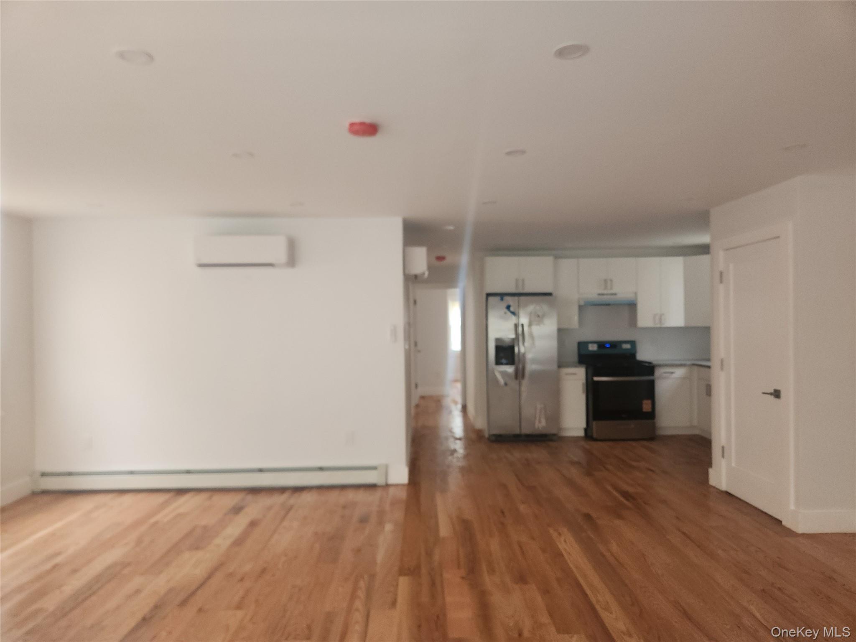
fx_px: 569
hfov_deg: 73.9
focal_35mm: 23
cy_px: 321
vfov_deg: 58.9
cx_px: 428
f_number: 1.8
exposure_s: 1/60
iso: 100
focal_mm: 5.4
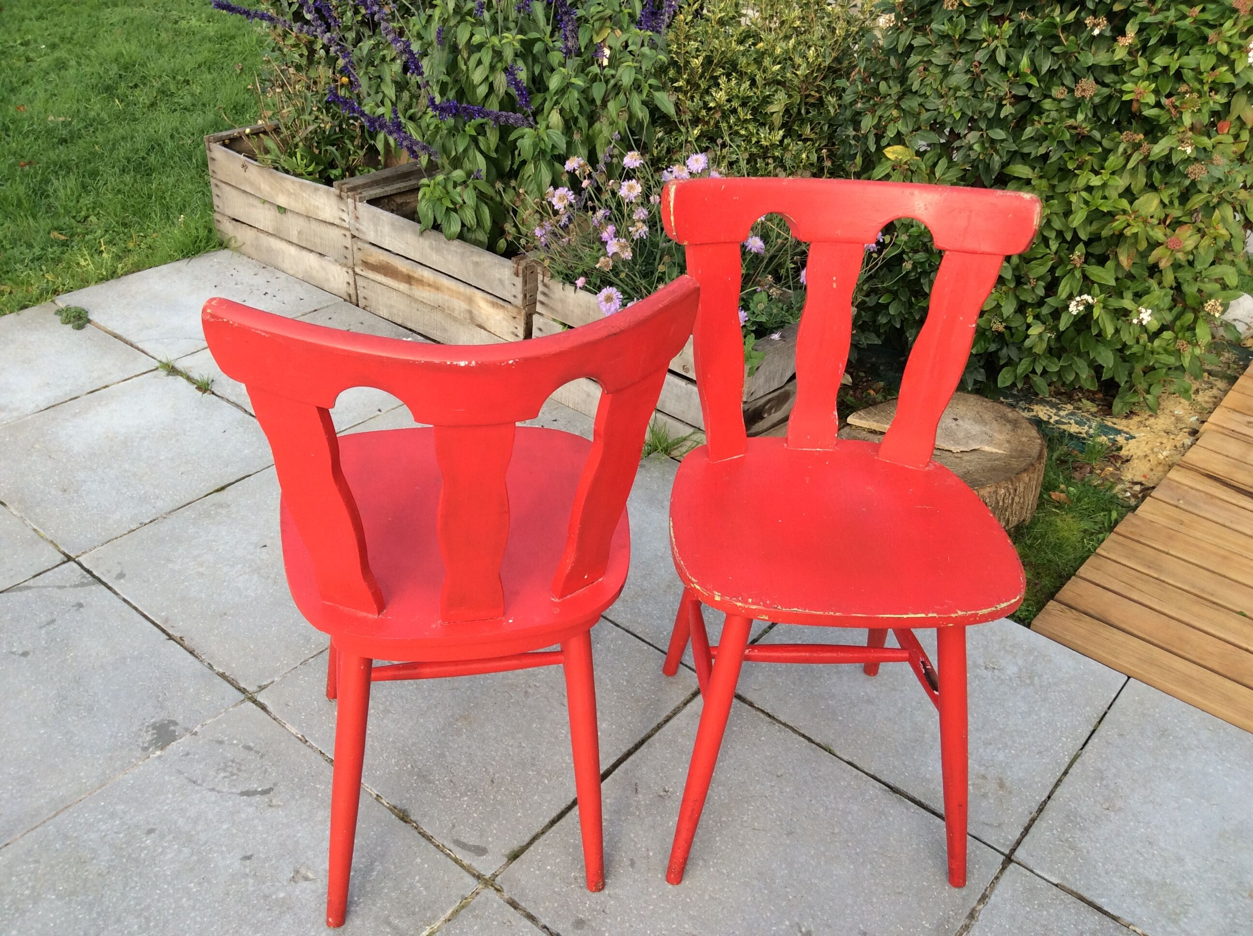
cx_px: 626
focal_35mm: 32
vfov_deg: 44.1
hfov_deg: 56.9
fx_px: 1157
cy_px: 468
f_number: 2.4
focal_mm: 3.3
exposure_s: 1/330
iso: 32
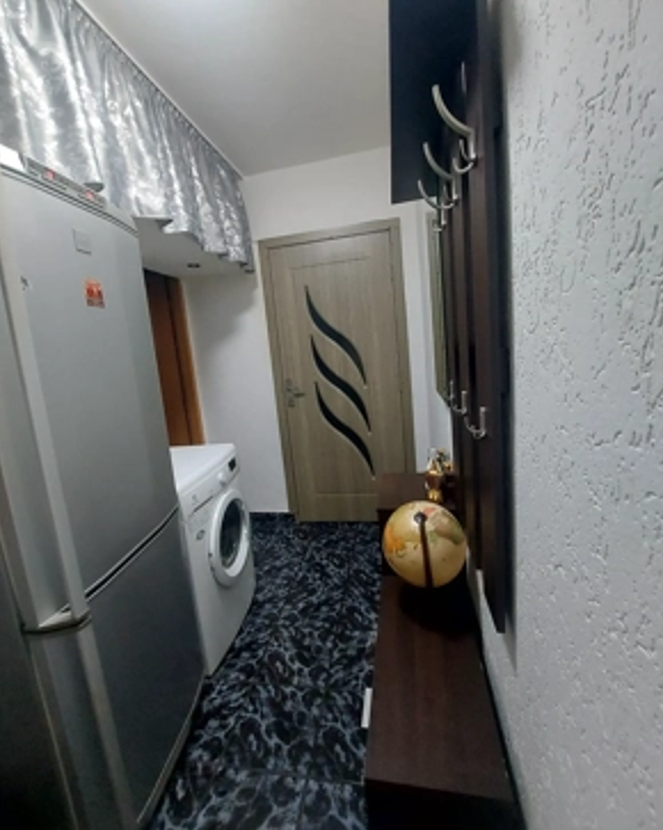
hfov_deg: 87.9
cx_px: 325
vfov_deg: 100.6
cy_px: 393
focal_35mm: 14
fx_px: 344
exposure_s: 1/50
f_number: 2.2
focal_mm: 1.74
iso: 320
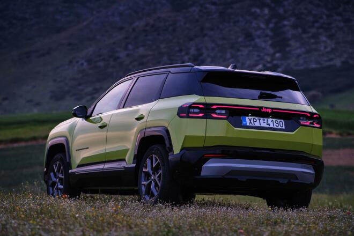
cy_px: 118
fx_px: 1259
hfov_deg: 16.0
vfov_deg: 10.7
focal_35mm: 128
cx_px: 177
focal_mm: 85
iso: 400
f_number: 2.2
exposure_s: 1/800
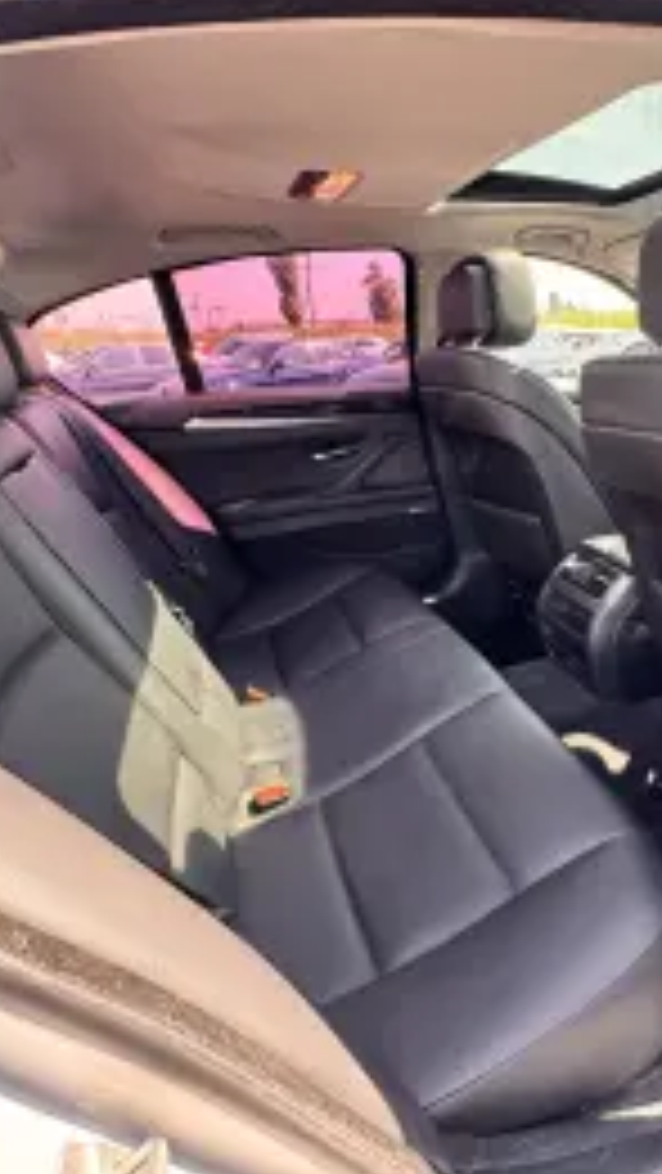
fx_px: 655
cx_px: 437
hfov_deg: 52.7
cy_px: 576
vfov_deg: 83.8
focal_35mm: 21
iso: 125
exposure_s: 1/99
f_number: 2.2
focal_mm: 2.22
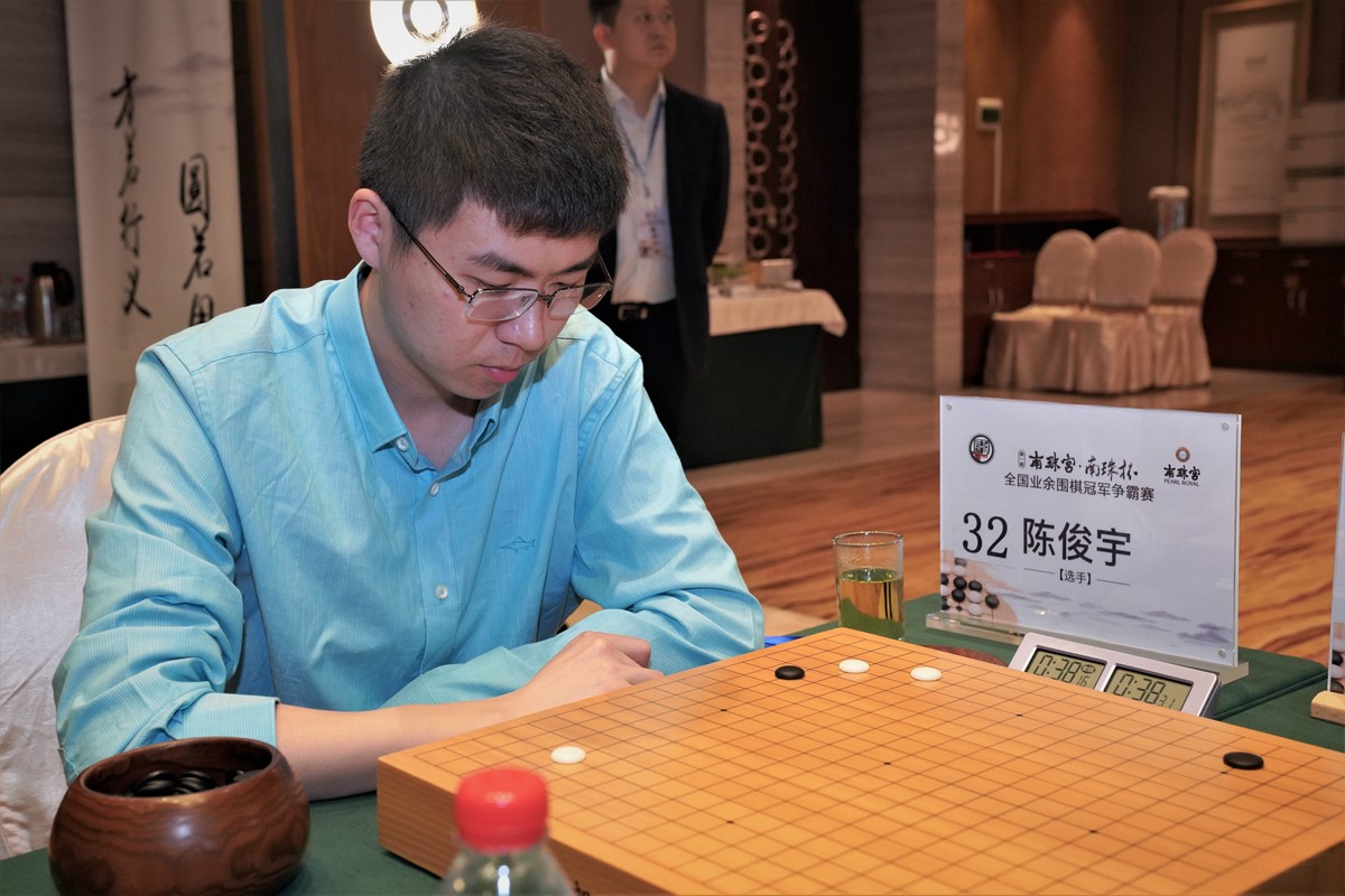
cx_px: 672
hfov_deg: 44.5
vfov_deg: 30.5
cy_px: 448
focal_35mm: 44
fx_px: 1644
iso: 3200
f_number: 6.3
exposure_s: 1/60
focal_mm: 44
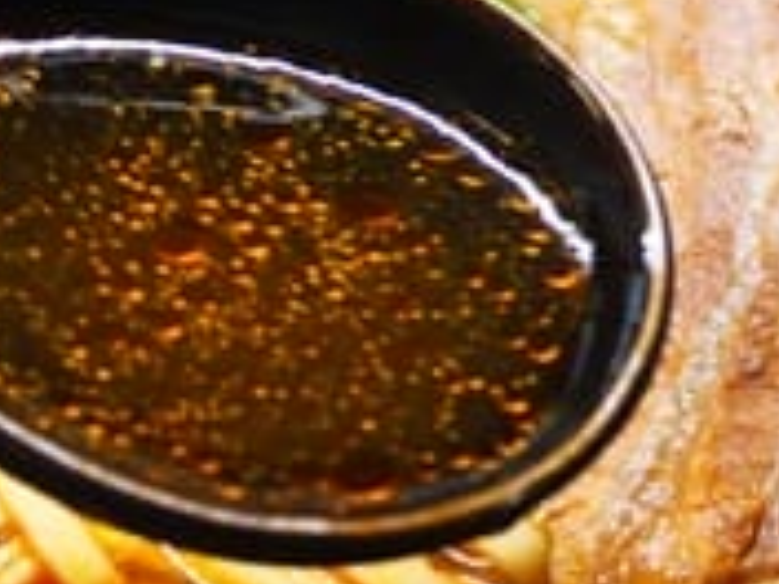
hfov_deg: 17.3
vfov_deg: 12.8
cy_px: 13
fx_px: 2565
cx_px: 423
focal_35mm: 114
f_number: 3.7
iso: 3200
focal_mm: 15
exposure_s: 1/50
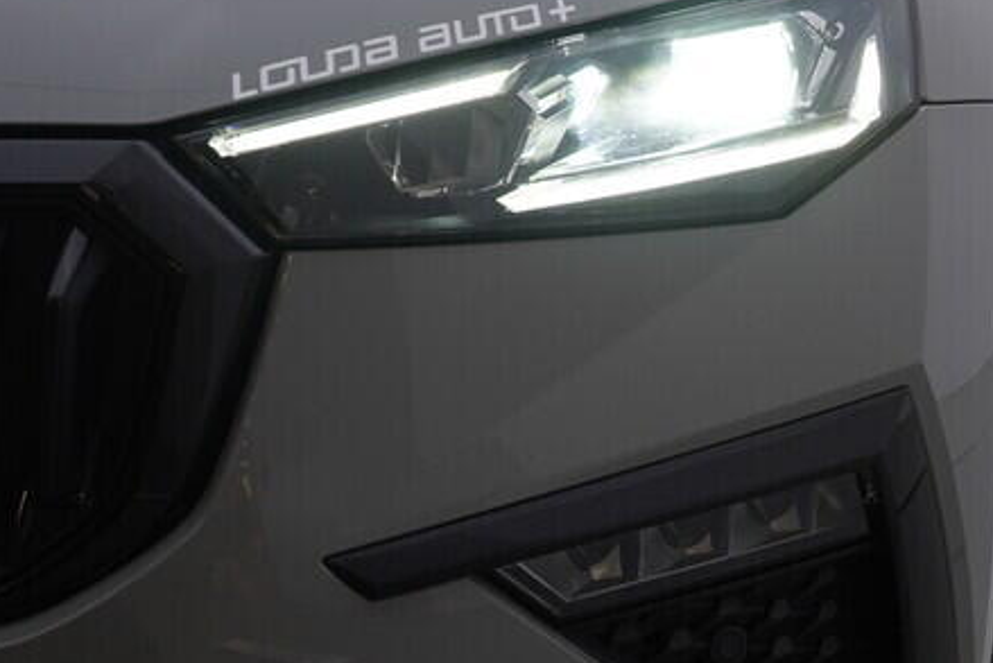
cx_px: 964
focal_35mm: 84
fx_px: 2318
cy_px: 467
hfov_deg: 23.3
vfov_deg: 16.2
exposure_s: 1/125
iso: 125
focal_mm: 24
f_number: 5
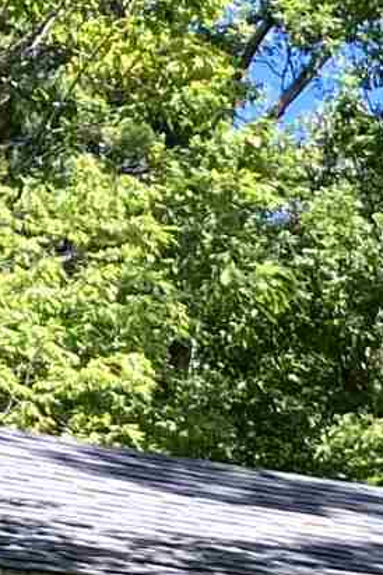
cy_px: 1045
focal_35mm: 209
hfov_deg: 6.3
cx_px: 932
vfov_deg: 9.4
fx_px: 3335
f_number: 1.8
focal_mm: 3.99
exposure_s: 1/174
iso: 25
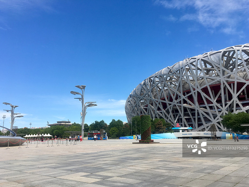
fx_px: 216
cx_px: 125
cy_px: 96
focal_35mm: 30
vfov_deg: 46.8
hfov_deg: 60.0
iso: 25
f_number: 2.2
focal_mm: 4.15
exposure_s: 1/974
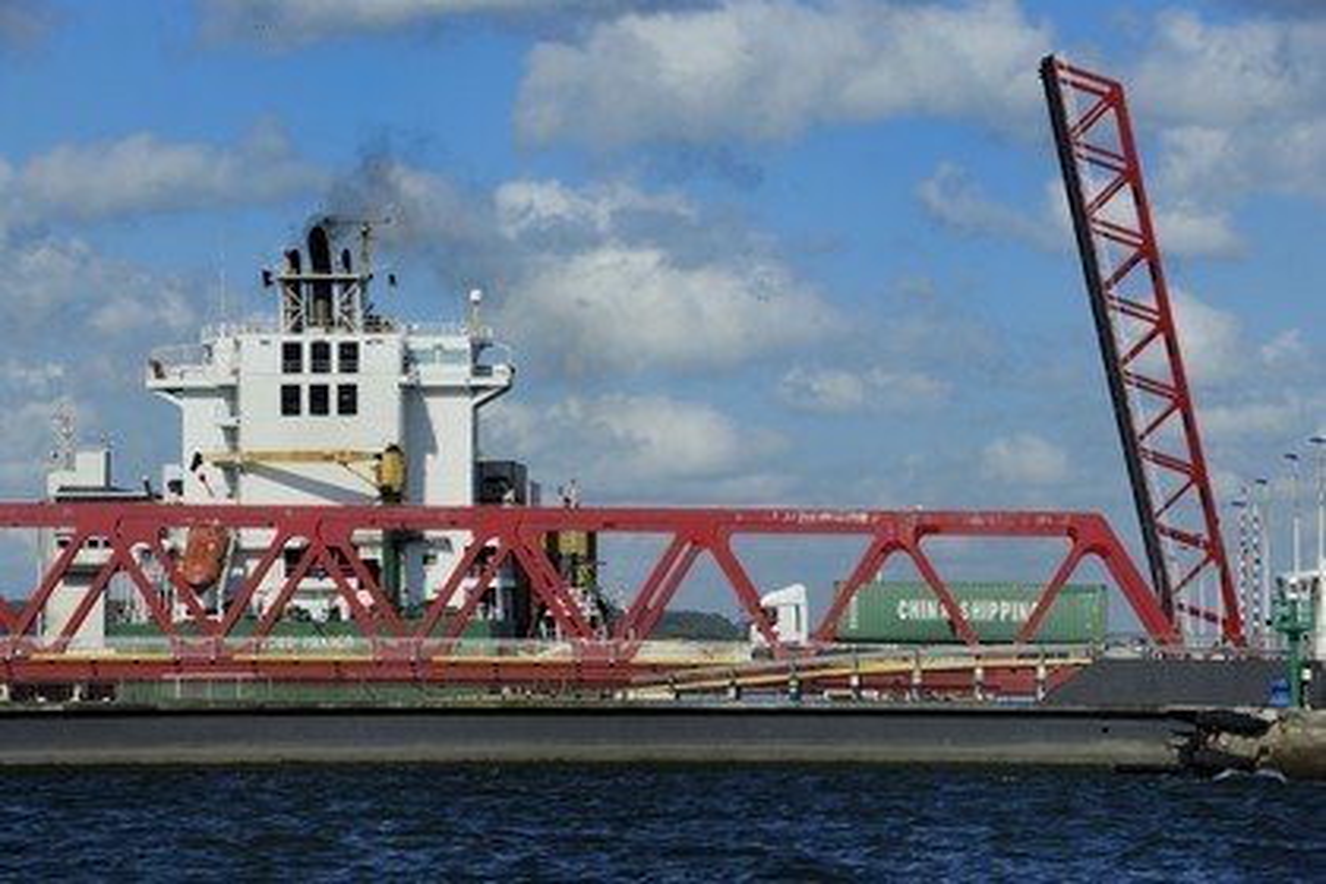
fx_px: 6077
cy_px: 442
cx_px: 663
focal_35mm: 165
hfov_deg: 12.5
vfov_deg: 8.3
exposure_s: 1/640
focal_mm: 165
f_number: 11
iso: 200
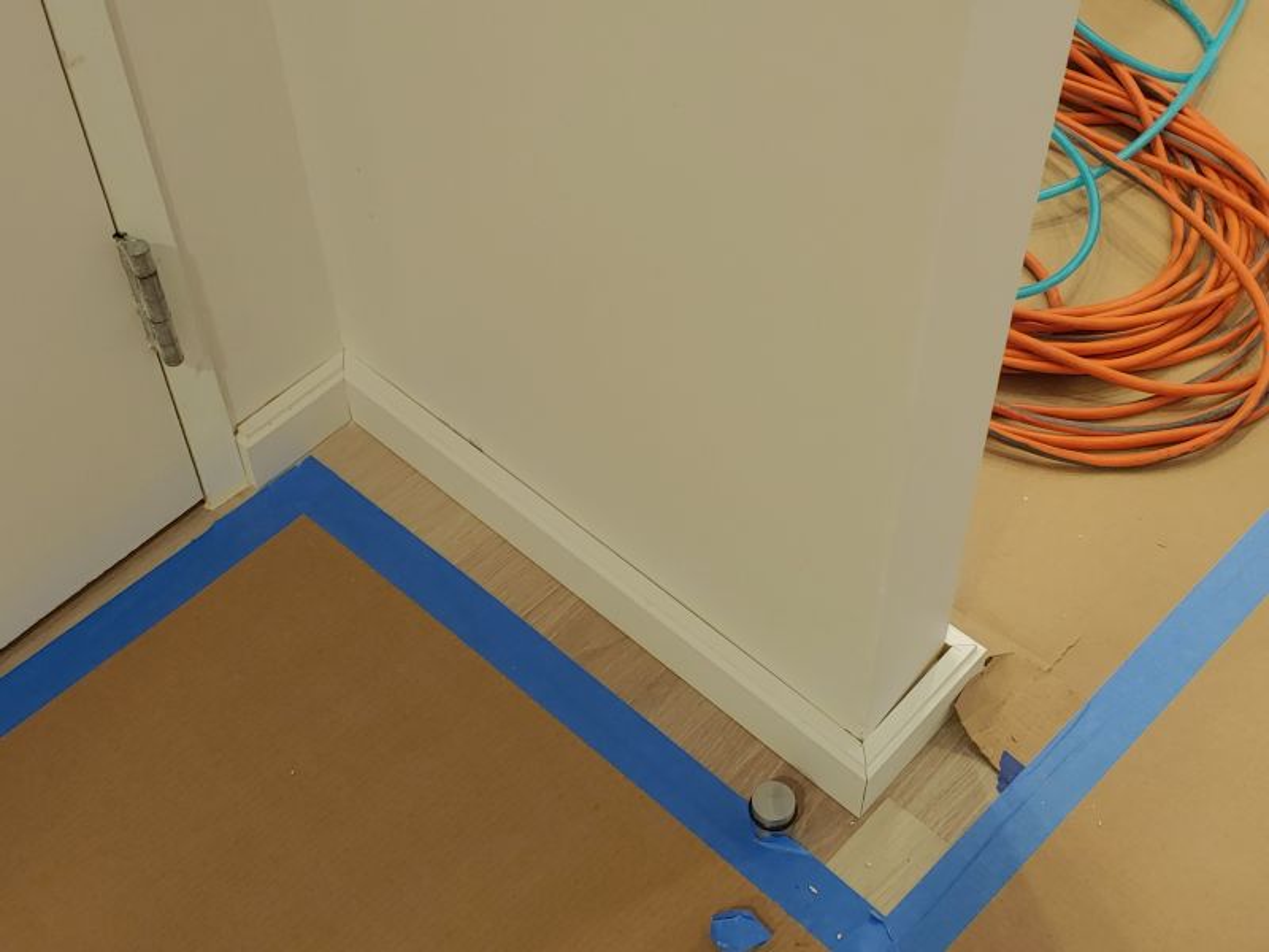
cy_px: 476
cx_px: 634
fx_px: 1723
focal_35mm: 47
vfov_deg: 30.9
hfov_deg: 40.4
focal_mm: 4.23
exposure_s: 1/40
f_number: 1.5
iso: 200
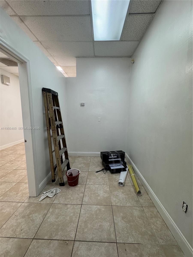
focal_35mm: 14
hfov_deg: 85.7
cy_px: 128
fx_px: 104
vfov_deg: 102.1
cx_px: 96
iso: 200
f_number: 2.2
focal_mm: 2.22
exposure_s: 1/120
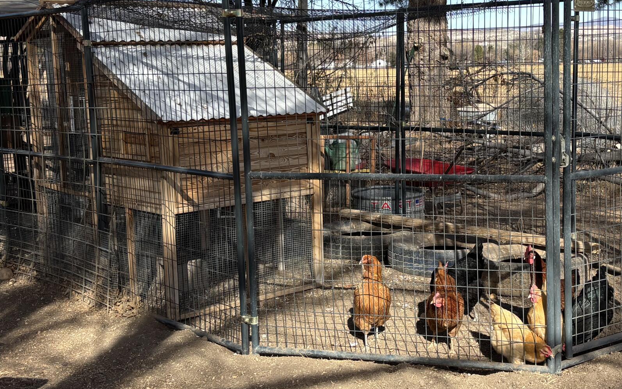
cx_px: 417
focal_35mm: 52
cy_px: 167
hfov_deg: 38.4
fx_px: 882
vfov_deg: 24.9
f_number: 1.6
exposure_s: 1/1695
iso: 50
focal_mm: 5.96
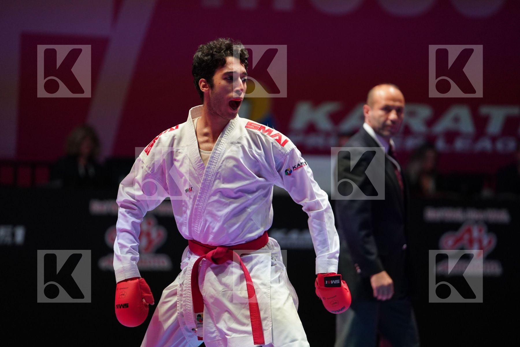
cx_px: 260
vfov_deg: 6.9
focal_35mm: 200
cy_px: 174
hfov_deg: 10.3
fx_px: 2889
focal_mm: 200
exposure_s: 1/1000
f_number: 2.8
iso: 2500
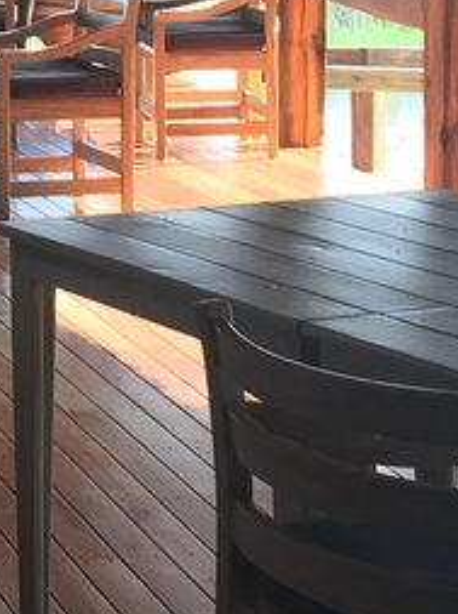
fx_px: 2600
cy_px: -56
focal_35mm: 147
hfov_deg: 9.8
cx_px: -230
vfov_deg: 13.2
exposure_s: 1/100
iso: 50
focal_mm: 4.15
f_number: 2.2
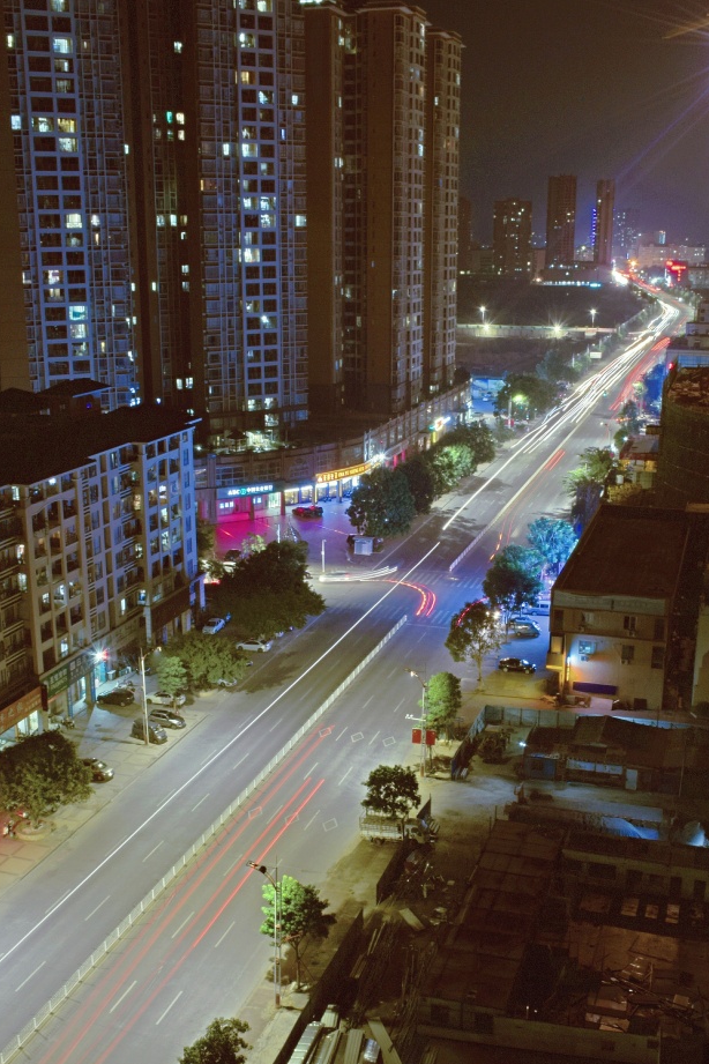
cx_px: 364
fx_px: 1270
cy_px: 610
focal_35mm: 43
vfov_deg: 45.3
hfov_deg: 31.2
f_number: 16
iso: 125
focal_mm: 22
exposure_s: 10
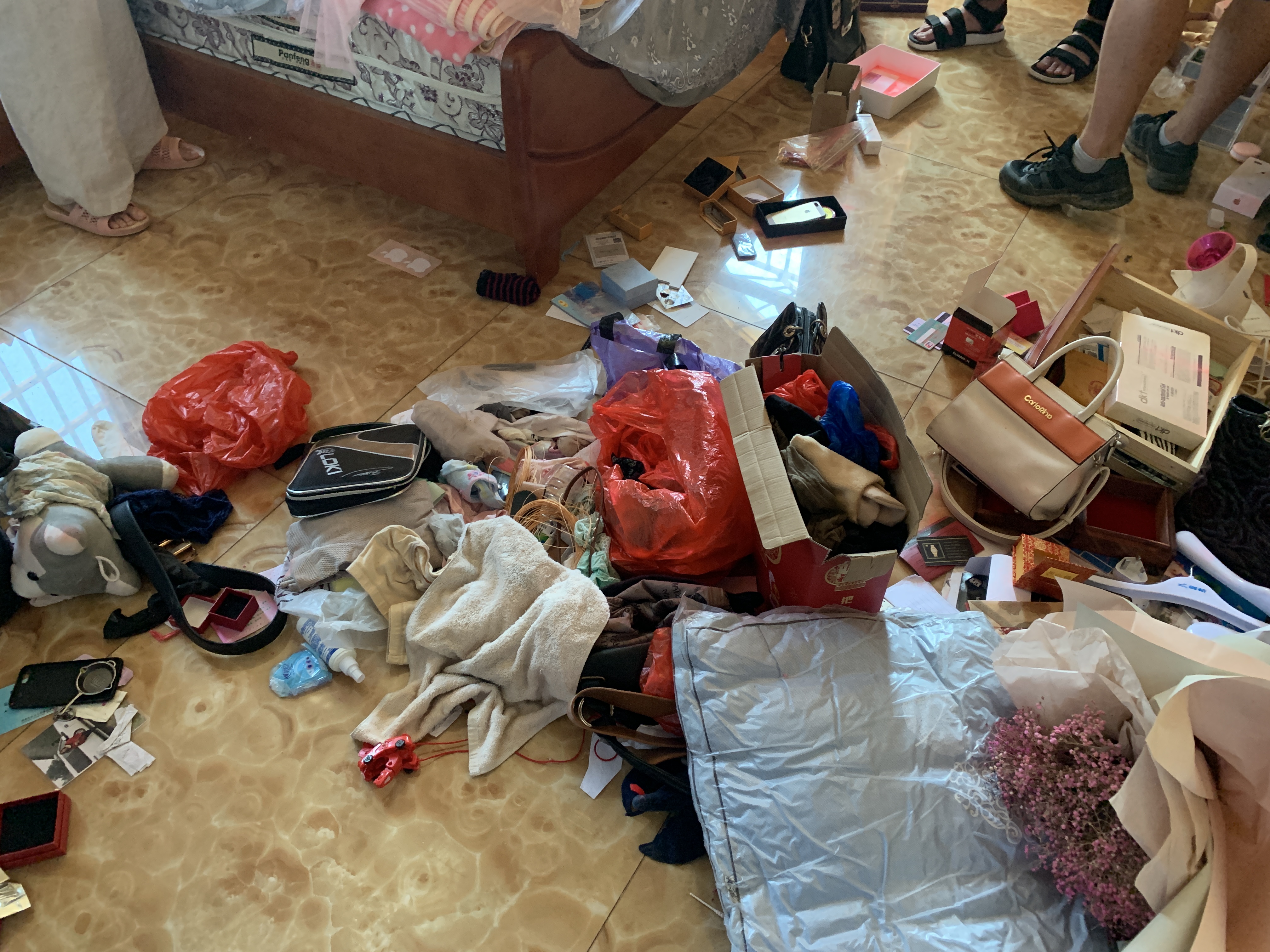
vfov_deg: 53.1
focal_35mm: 26
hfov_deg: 67.3
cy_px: 476
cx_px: 635
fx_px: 954
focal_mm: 4.25
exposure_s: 1/42
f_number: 1.8
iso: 400
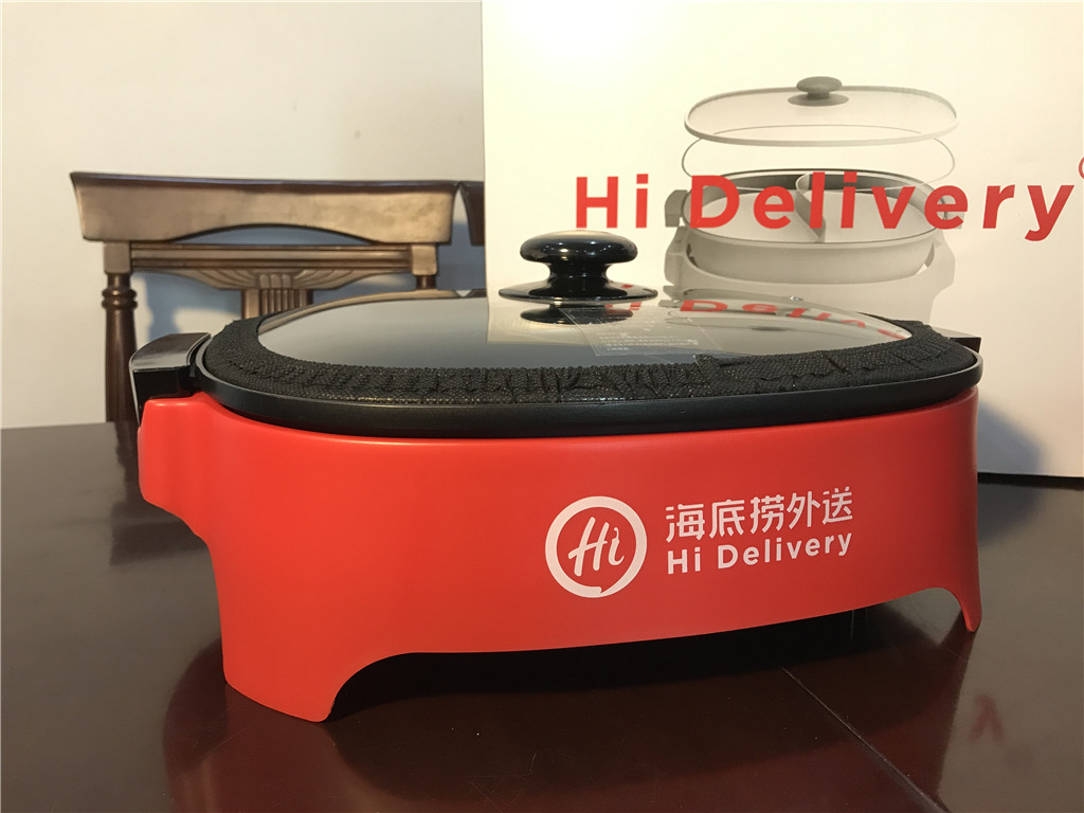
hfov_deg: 63.4
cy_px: 406
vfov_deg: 49.7
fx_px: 877
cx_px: 542
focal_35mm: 28
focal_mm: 3.99
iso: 50
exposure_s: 1/17
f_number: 1.8
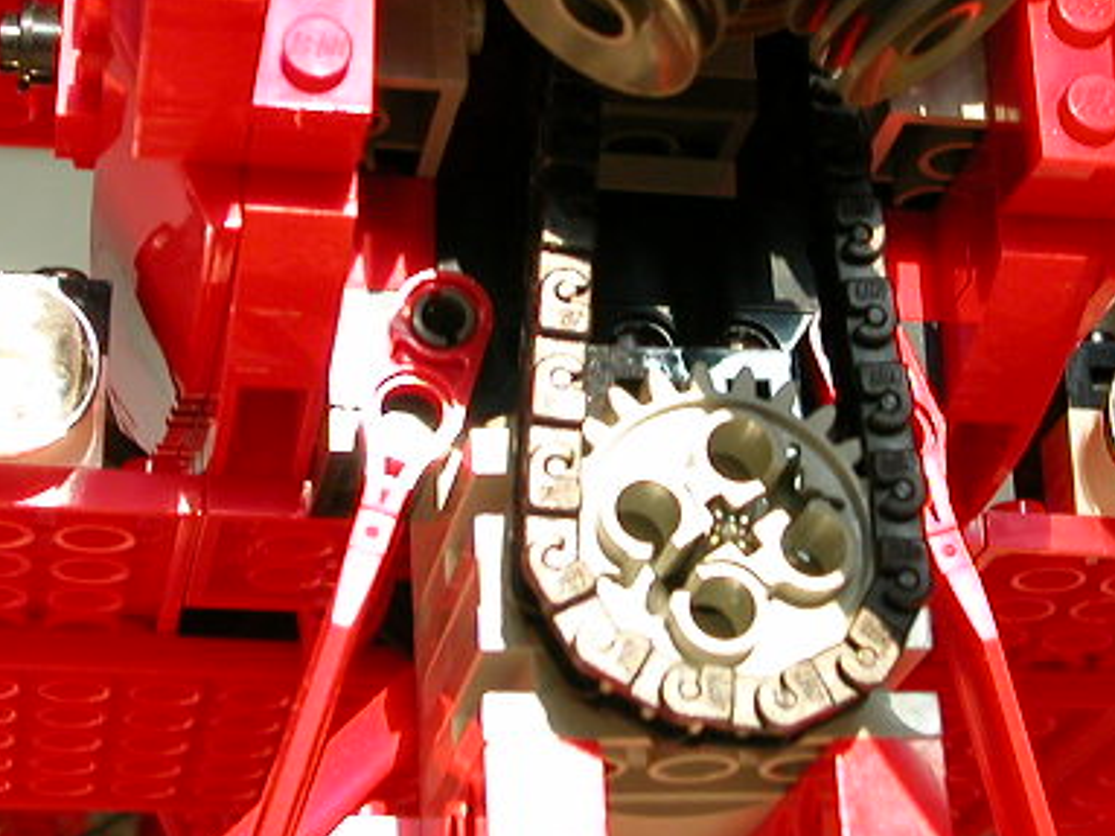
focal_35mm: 97
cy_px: 358
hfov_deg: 20.2
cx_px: 716
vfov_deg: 15.2
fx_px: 3123
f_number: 3.4
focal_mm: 8.9
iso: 100
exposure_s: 1/81.6
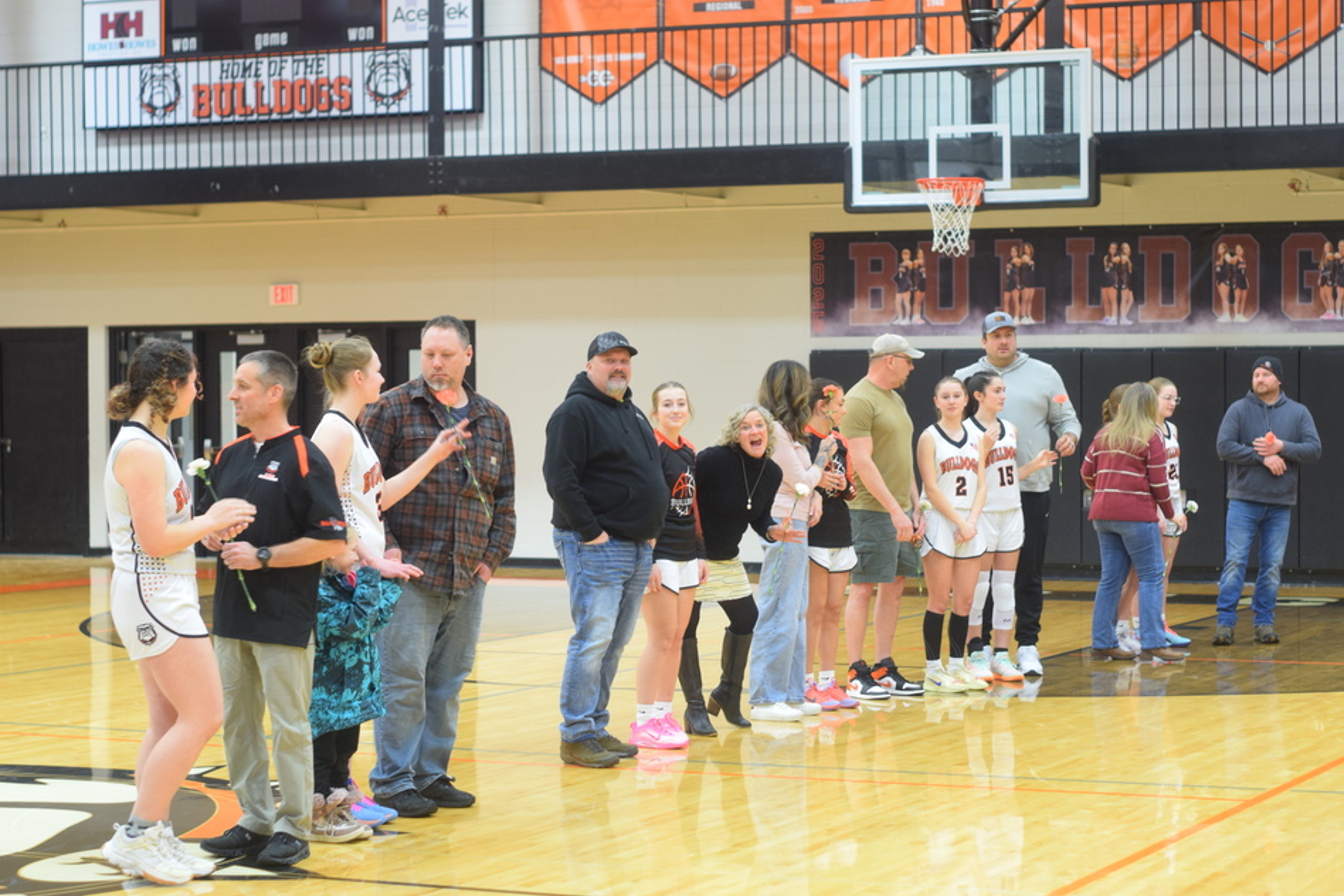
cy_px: 478
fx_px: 3024
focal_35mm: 81
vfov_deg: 16.9
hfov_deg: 25.1
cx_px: 717
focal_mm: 50
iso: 800
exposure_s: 1/60
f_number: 3.2
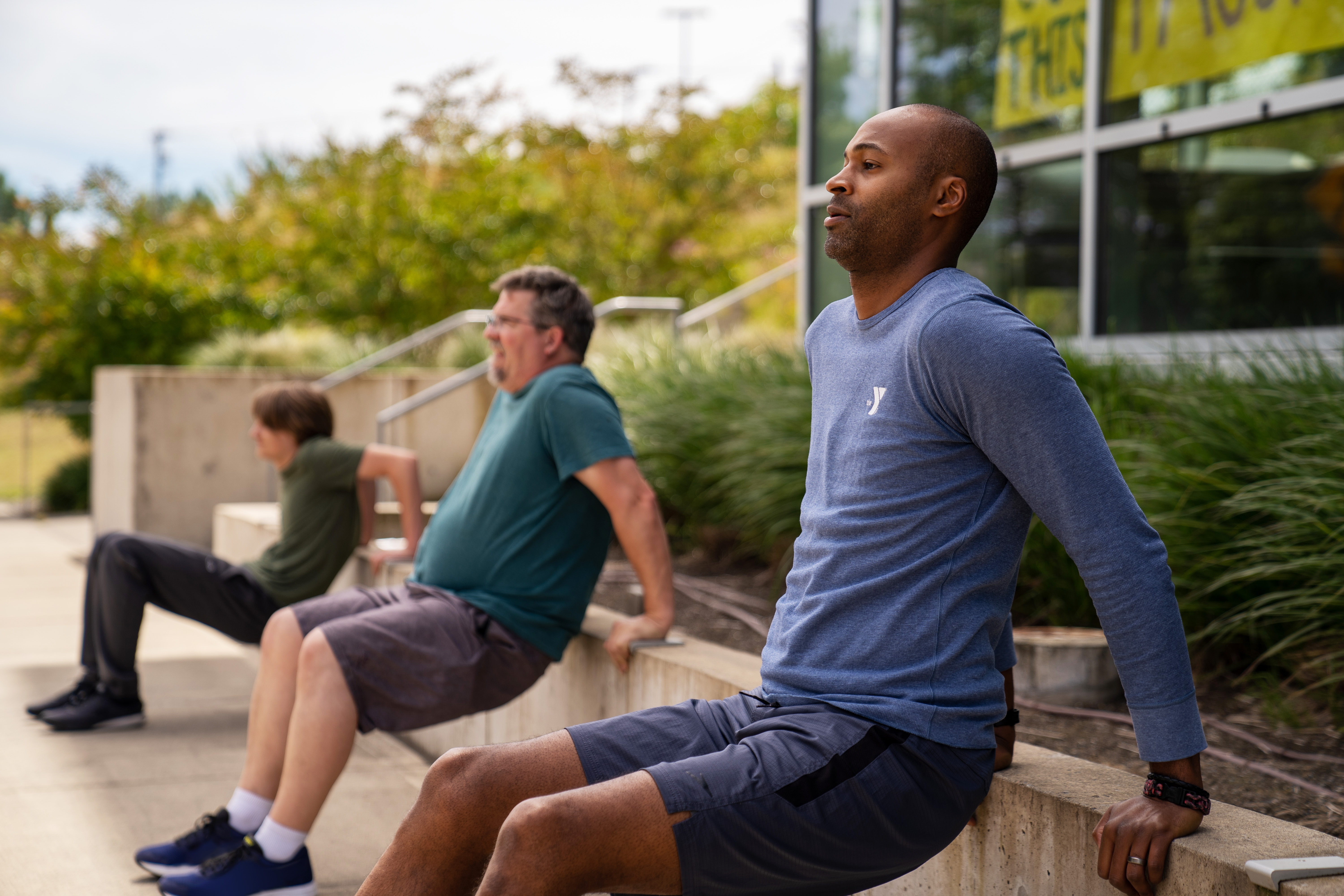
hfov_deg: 28.8
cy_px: 448
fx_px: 2613
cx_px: 672
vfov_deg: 19.5
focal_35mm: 70
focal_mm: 70
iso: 50
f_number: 2.8
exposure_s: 1/640
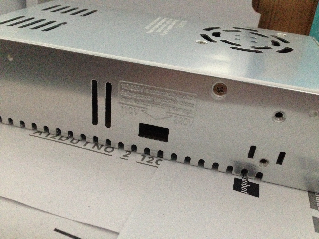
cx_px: 160
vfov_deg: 42.9
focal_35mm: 33
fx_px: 304
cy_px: 120
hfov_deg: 55.4
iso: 800
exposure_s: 1/17
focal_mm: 4.12
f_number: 2.4
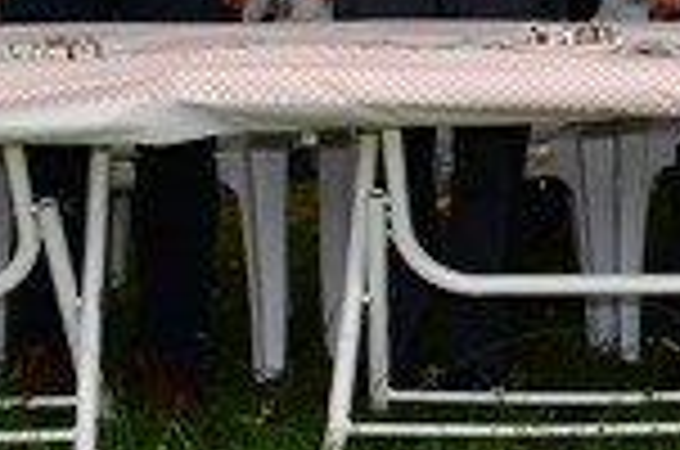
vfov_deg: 6.5
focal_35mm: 207
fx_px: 3902
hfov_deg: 9.6
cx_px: 1135
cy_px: -308
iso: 100
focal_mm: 26
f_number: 7.1
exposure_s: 1/200
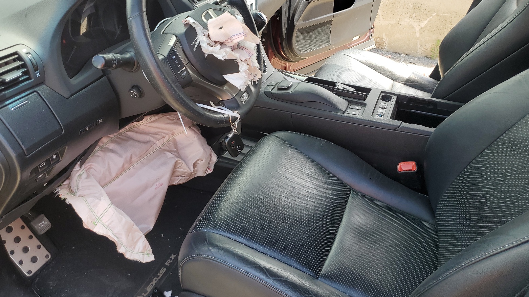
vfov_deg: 40.1
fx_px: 407
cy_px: 130
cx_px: 268
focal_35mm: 29
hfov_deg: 66.1
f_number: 1.5
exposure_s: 1/370
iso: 50
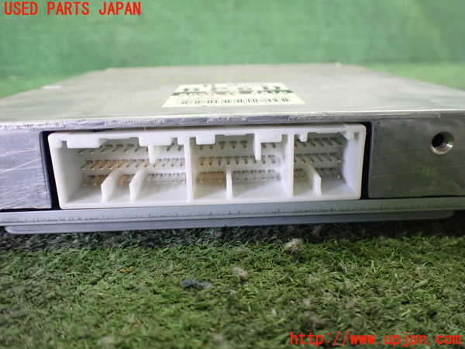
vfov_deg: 46.8
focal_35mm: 30
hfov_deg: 60.0
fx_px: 403
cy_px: 174
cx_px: 232
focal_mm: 5.4
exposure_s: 1/40
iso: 800
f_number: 2.3
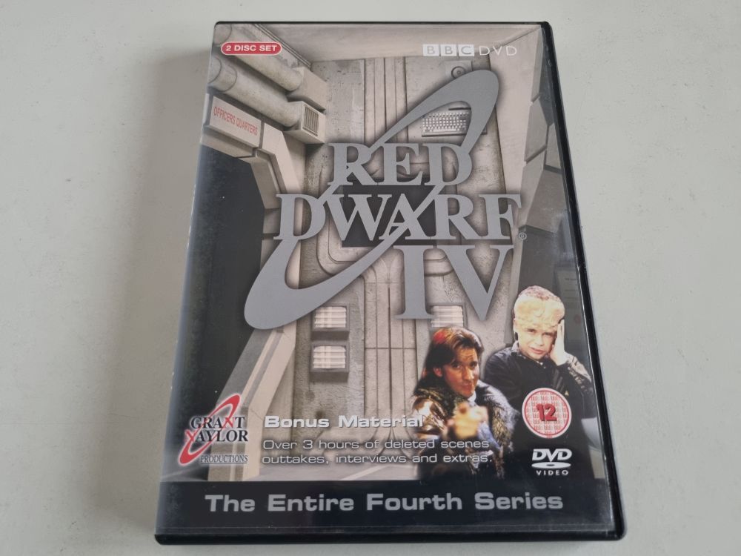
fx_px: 557
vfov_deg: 53.1
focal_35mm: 26
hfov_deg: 67.3
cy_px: 278
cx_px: 370
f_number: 1.8
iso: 320
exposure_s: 1/50
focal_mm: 5.4
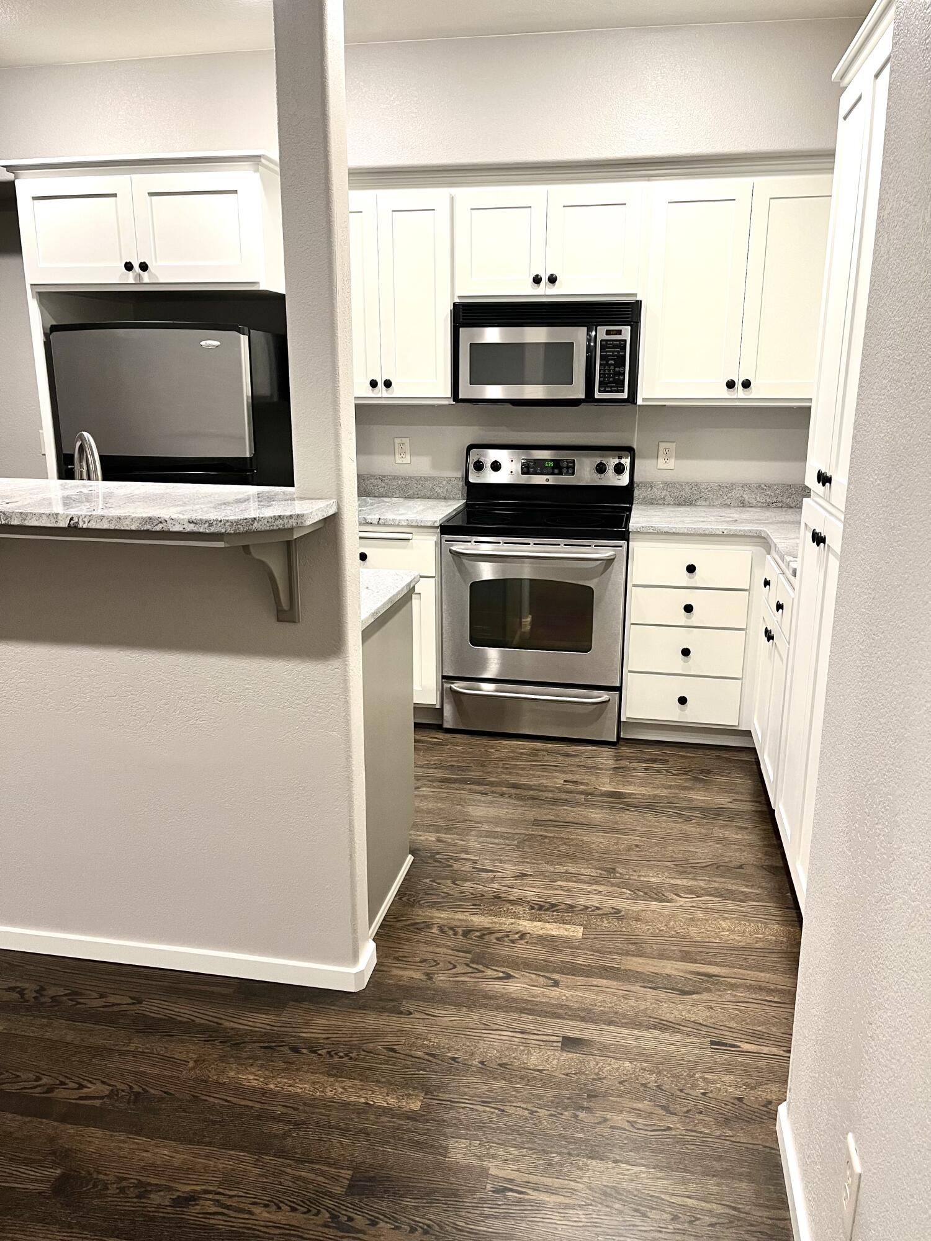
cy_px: 620
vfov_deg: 67.3
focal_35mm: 26
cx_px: 466
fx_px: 932
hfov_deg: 53.1
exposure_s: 1/60
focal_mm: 5.1
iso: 160
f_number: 1.6
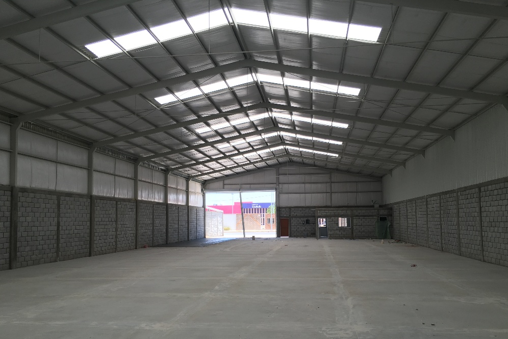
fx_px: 437
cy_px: 195
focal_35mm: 31
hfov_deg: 60.3
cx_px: 252
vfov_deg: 42.2
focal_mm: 4.15
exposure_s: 1/198
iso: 25
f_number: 2.2
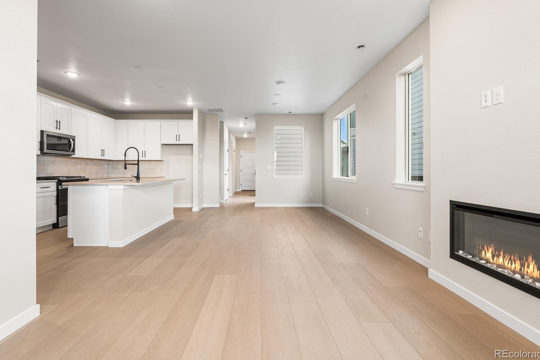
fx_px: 255
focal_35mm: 17
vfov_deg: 70.3
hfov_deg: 93.3
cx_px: 266
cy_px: 170
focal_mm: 16
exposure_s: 1/5
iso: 100
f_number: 8
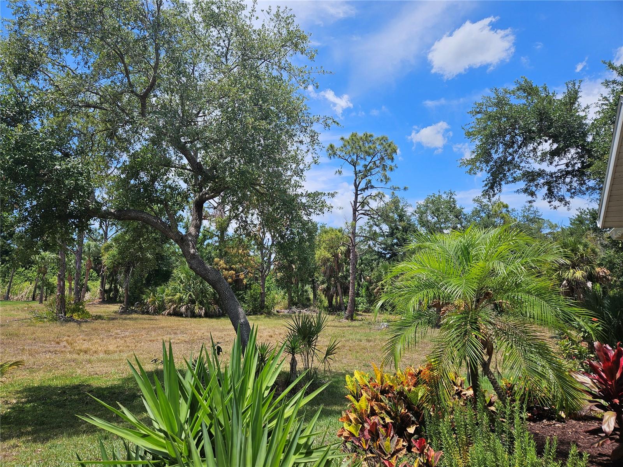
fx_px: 414
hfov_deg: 73.9
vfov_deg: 58.9
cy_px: 234
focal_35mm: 23
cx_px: 312
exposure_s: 1/1728
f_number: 1.8
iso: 25
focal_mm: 5.4
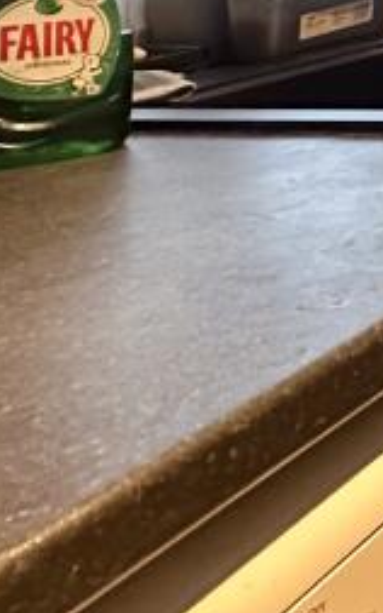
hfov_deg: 12.0
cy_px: -157
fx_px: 1003
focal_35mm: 60
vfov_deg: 28.6
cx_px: 1110
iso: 640
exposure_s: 1/50
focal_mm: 2.22
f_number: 2.2
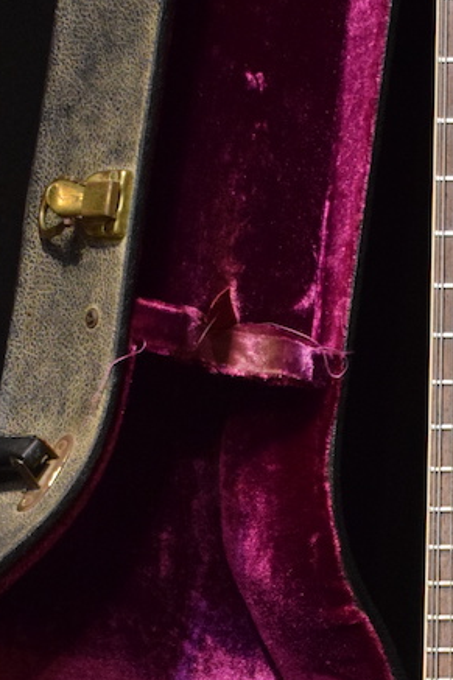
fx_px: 3017
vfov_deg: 12.7
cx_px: 481
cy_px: 685
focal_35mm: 160
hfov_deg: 8.5
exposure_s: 1/30
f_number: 4.2
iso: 3200
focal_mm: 31
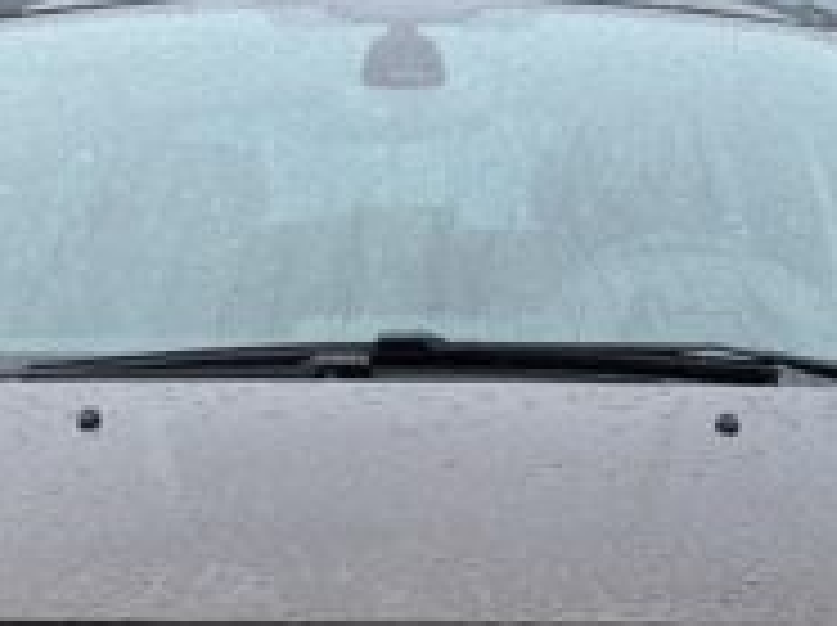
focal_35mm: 112
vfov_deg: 13.0
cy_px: 649
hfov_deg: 17.6
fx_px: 2705
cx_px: 418
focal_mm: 5.1
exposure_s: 1/1238
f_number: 1.6
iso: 50
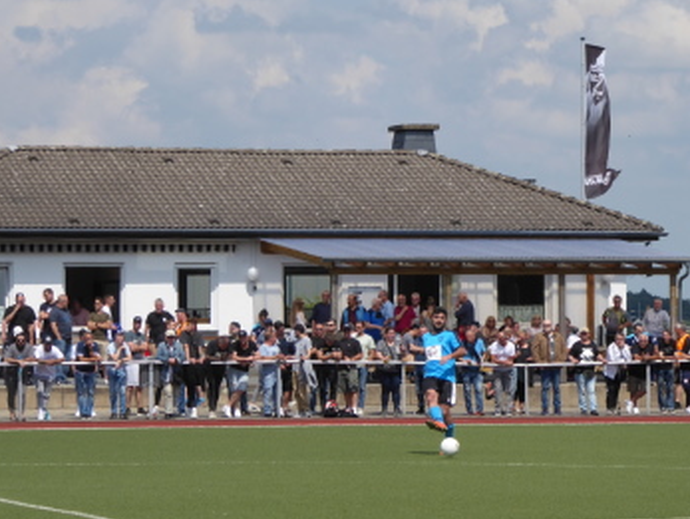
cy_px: 235
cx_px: 342
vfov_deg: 6.7
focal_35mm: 223
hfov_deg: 8.9
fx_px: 4450
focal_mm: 30.9
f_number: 5.6
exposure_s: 1/500
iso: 80
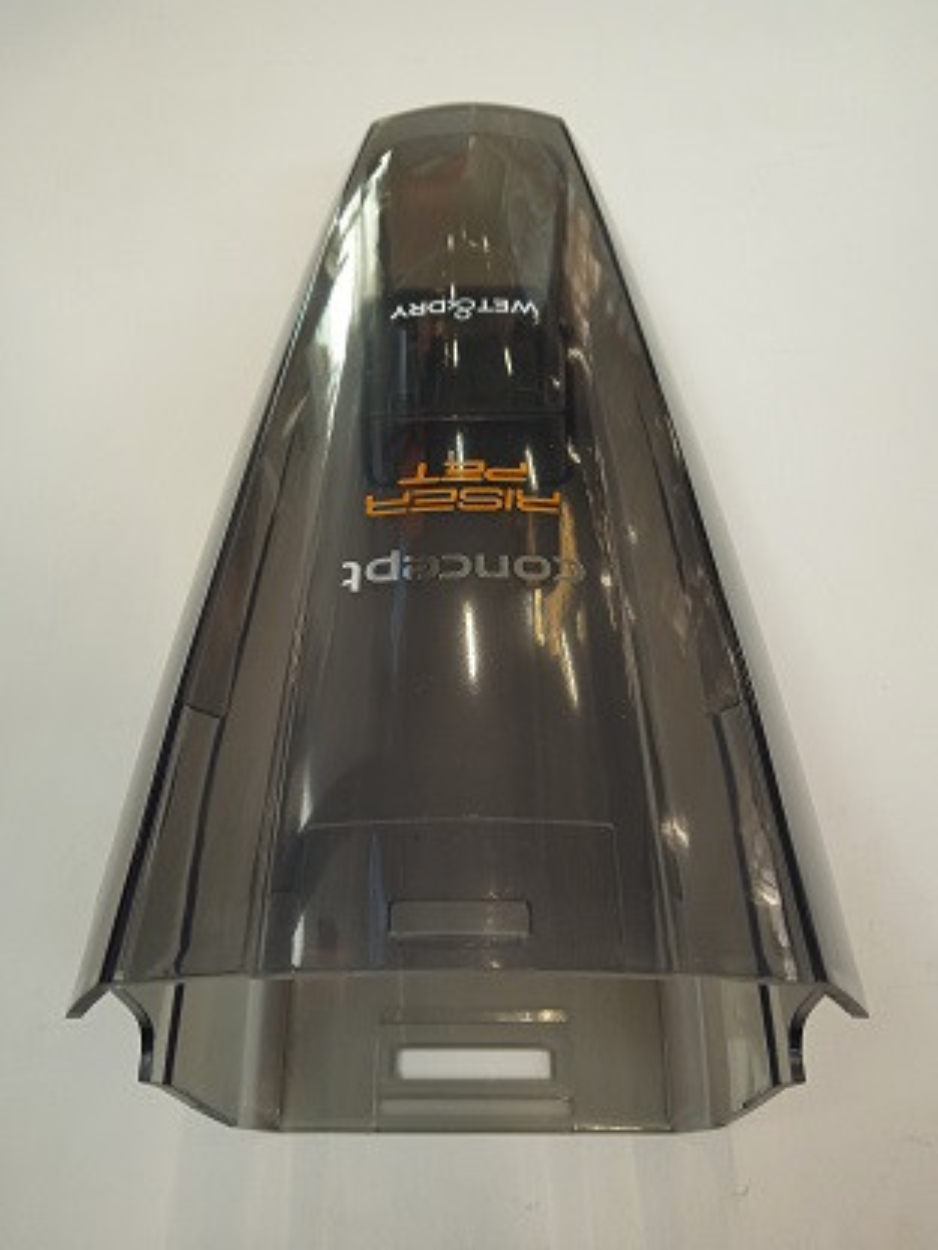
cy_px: 625
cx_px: 469
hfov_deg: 49.7
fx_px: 1012
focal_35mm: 28
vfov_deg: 63.4
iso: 160
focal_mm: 3.43
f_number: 2.2
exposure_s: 1/50
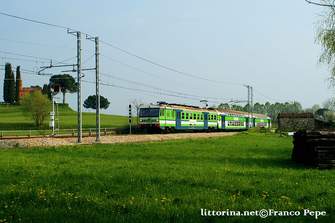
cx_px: 168
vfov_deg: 29.8
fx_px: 419
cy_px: 112
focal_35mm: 45
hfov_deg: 43.6
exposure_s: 1/500
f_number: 5.6
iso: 200
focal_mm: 30
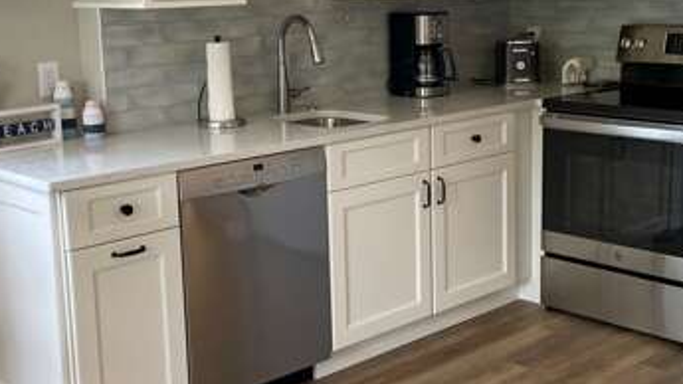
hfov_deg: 37.2
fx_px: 1014
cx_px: 359
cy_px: 150
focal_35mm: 56
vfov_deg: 21.4
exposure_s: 1/120
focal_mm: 4.2
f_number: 1.6
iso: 100
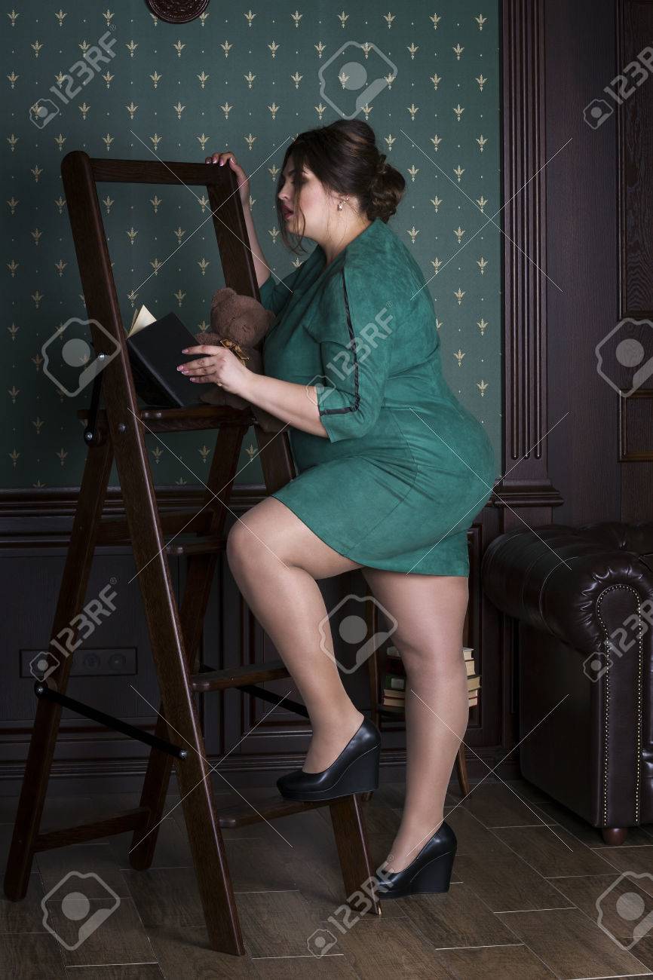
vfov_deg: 25.4
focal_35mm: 80
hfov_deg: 17.1
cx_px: 326
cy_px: 490
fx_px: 2178
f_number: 8
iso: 200
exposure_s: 1/160
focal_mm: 80
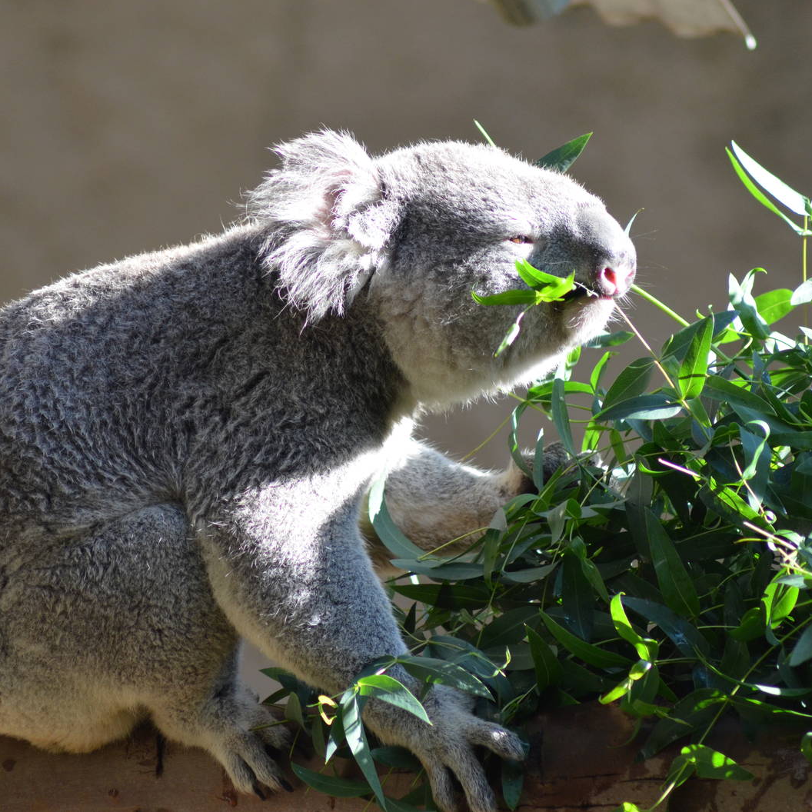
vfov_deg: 4.3
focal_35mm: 405
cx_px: 318
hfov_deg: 4.3
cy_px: 406
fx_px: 10748
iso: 800
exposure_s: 1/640
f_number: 4.8
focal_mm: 210
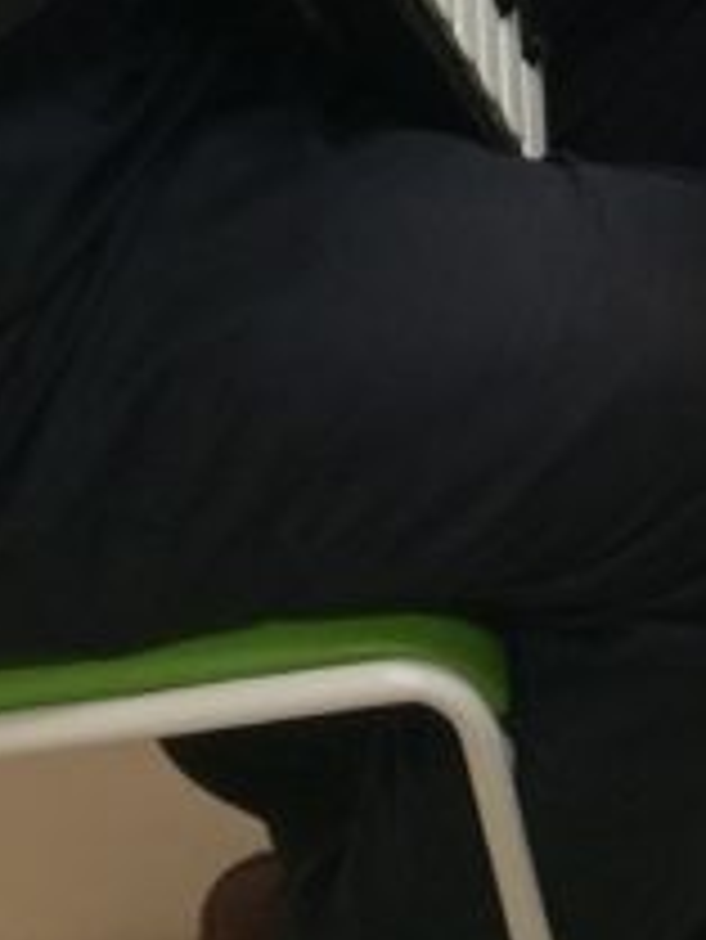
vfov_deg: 12.1
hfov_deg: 10.5
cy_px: -1025
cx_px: 396
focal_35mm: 142
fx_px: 3858
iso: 40
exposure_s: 1/40
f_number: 2.2
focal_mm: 4.15
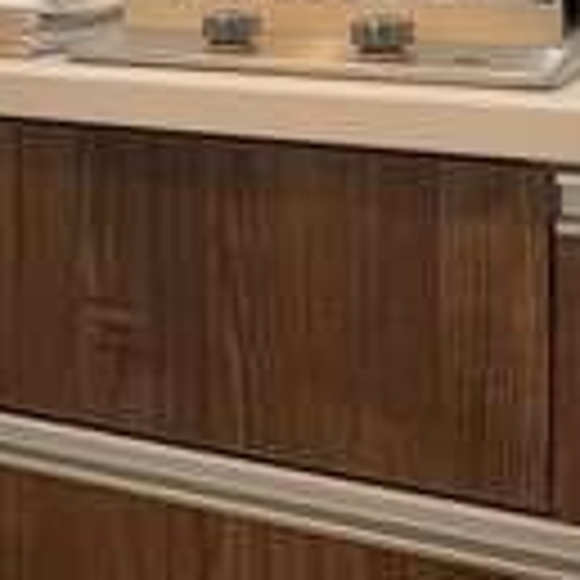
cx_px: -31
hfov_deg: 21.5
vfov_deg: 21.1
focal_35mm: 77
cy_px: -99
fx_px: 1460
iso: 160
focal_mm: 1.55
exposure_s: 1/100
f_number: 2.4
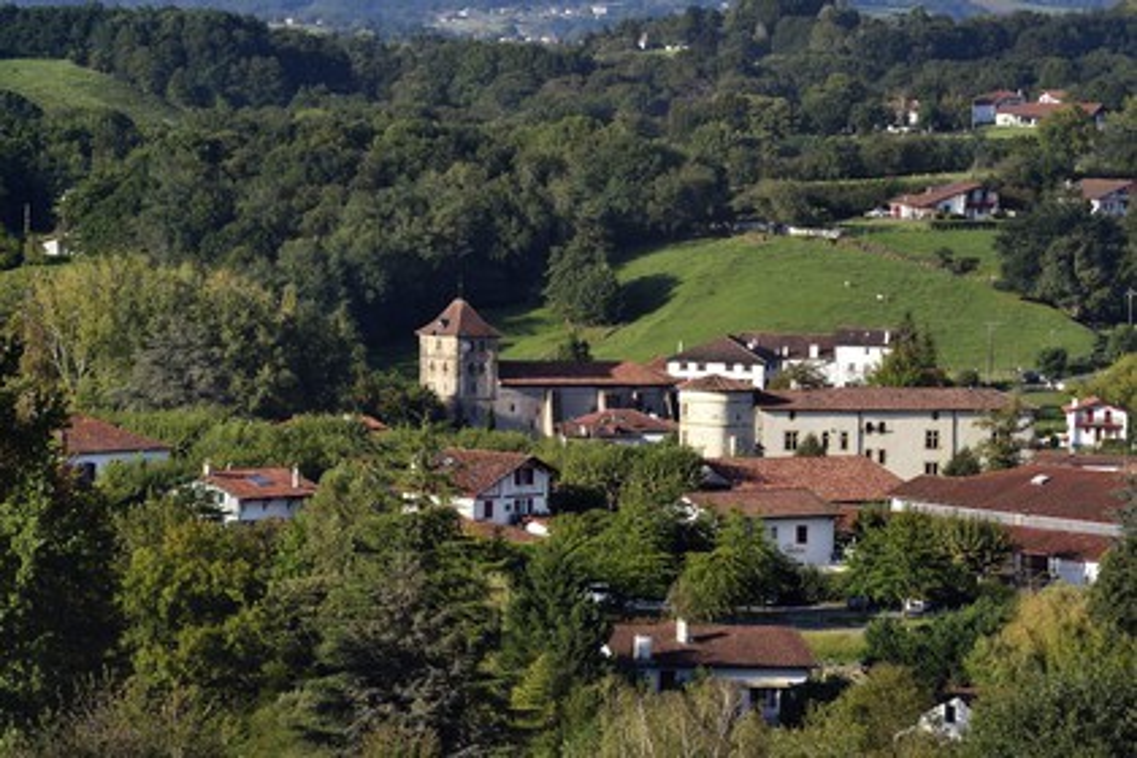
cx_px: 568
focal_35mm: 190
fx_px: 6000
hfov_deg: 10.8
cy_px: 379
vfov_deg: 7.2
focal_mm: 190
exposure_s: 1/250
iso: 200
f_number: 10
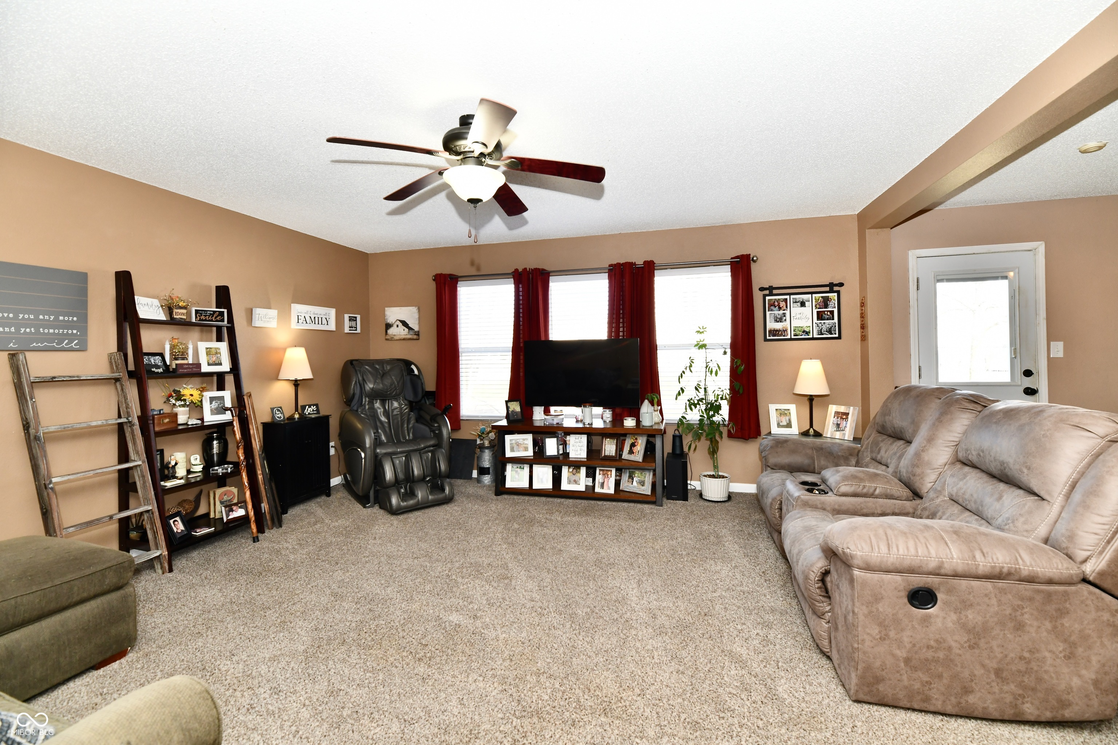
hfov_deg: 104.3
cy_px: 372
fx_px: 435
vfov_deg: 81.2
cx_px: 559
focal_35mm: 14
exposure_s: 1/60
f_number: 6.3
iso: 640
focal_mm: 14
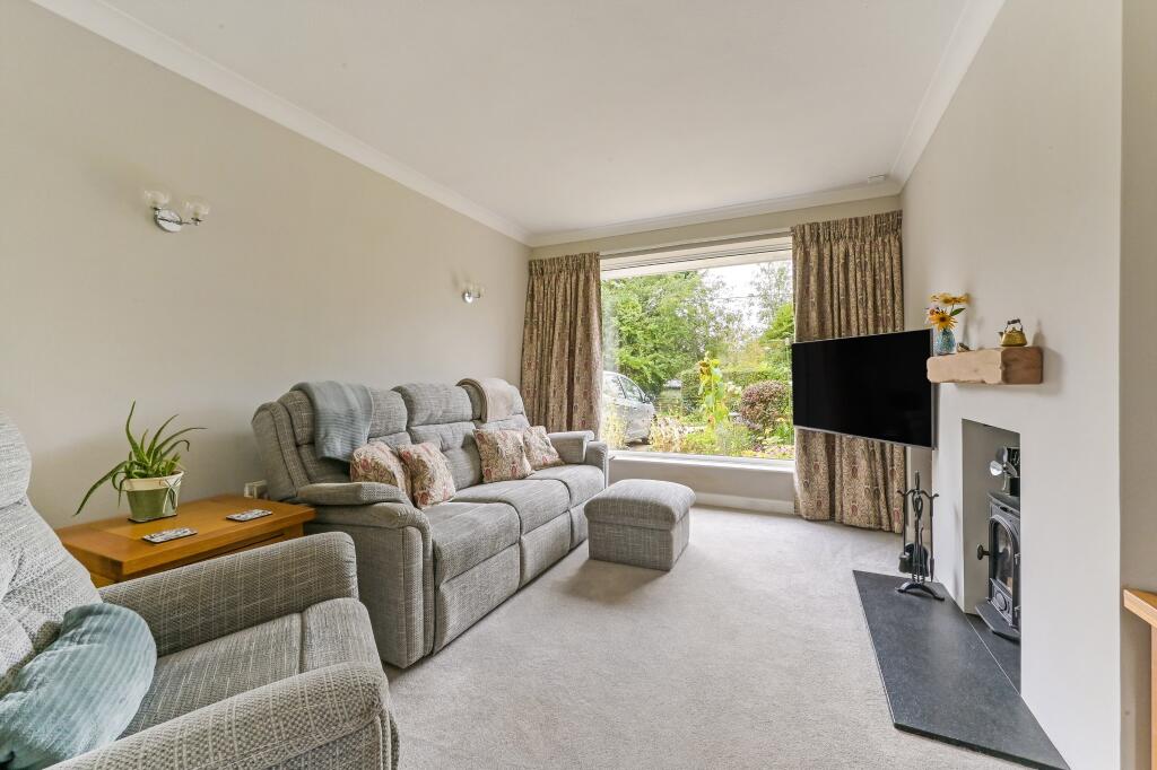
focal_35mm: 14
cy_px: 385
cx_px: 578
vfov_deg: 81.2
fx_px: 450
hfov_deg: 104.3
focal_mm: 14
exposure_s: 1/4
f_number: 18
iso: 400
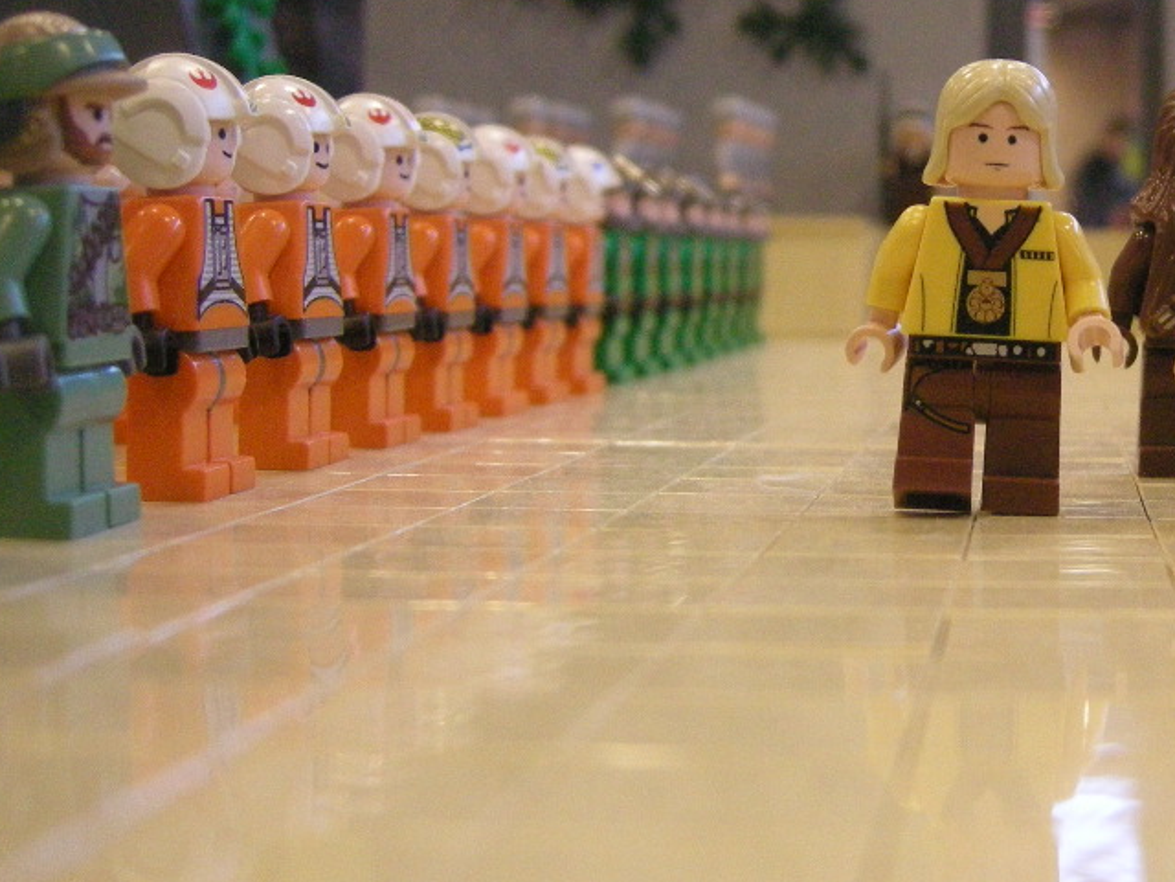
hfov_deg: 25.9
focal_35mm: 72
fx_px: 2444
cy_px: 266
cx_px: 1118
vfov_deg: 20.3
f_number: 2.7
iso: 400
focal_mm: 7.5
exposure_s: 1/27.5
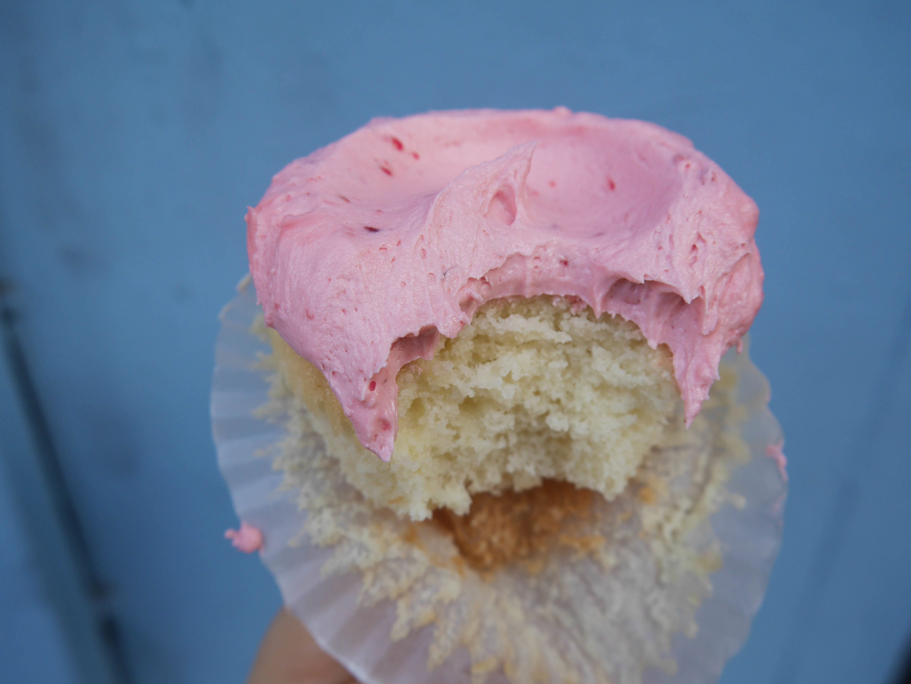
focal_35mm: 32
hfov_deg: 56.8
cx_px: 456
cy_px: 342
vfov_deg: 44.2
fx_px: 843
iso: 200
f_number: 5
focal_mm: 16
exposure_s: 1/200
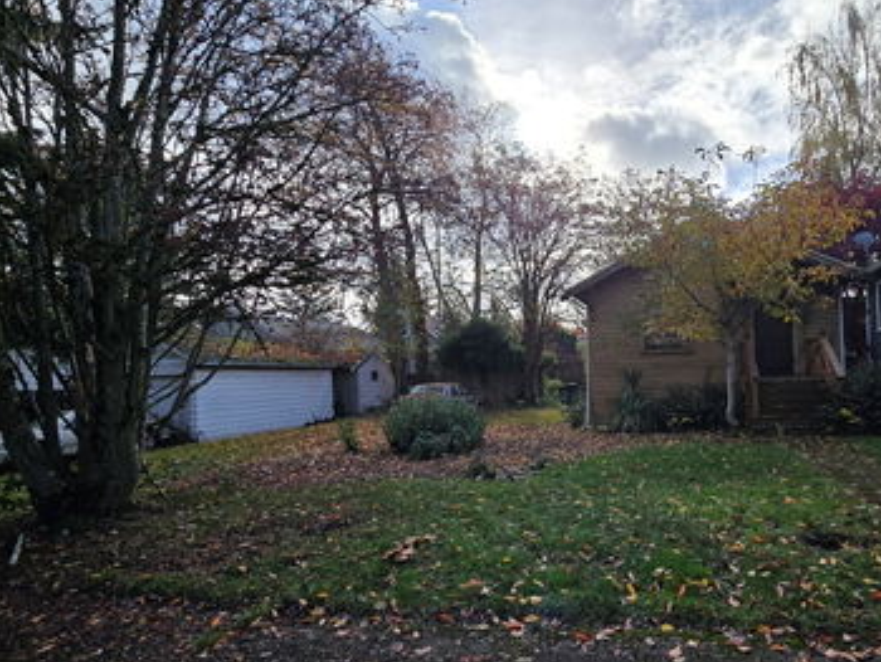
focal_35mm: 19
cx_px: 541
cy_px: 362
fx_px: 484
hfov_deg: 83.3
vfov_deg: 68.6
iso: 50
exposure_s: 1/1332
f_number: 2.2
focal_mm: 2.2
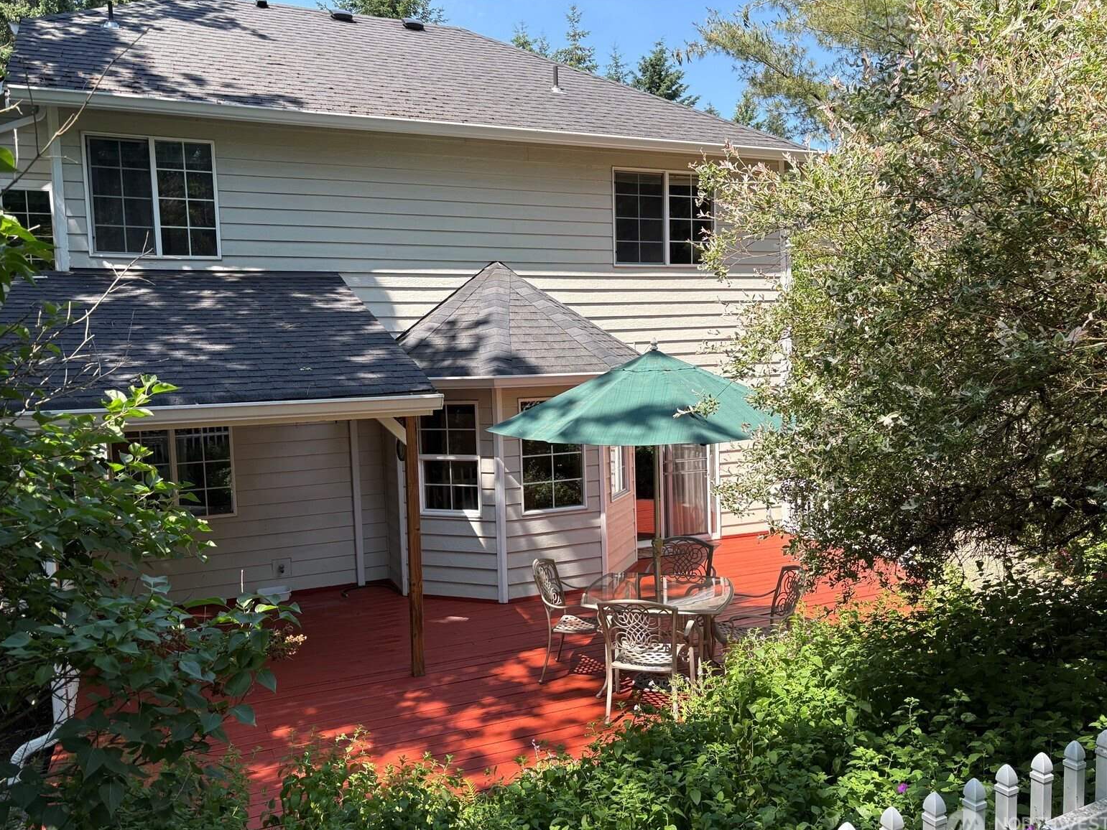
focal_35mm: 27
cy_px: 426
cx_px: 557
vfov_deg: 51.4
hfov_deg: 65.3
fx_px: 864
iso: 50
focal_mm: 5.96
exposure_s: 1/810
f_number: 1.6
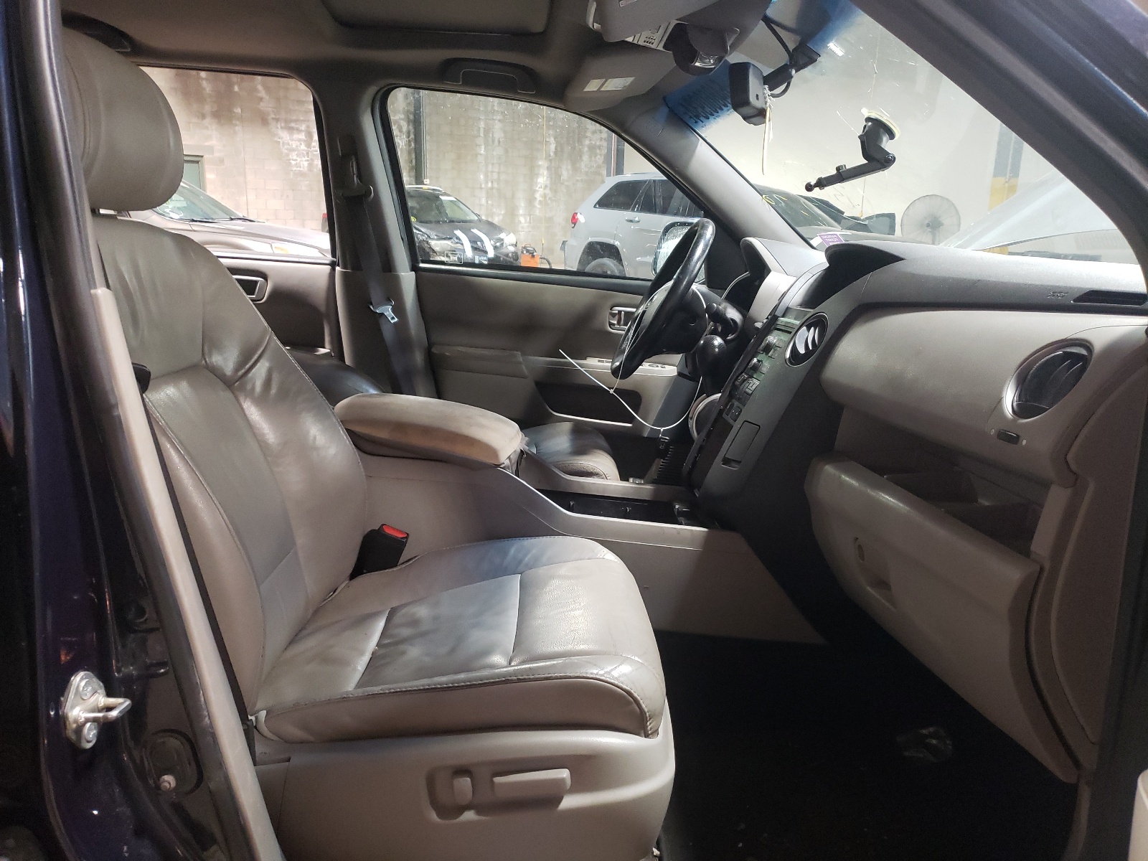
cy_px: 430
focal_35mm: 26
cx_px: 574
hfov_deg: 67.3
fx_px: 862
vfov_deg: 53.1
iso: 316
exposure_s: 1/30
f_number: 1.5
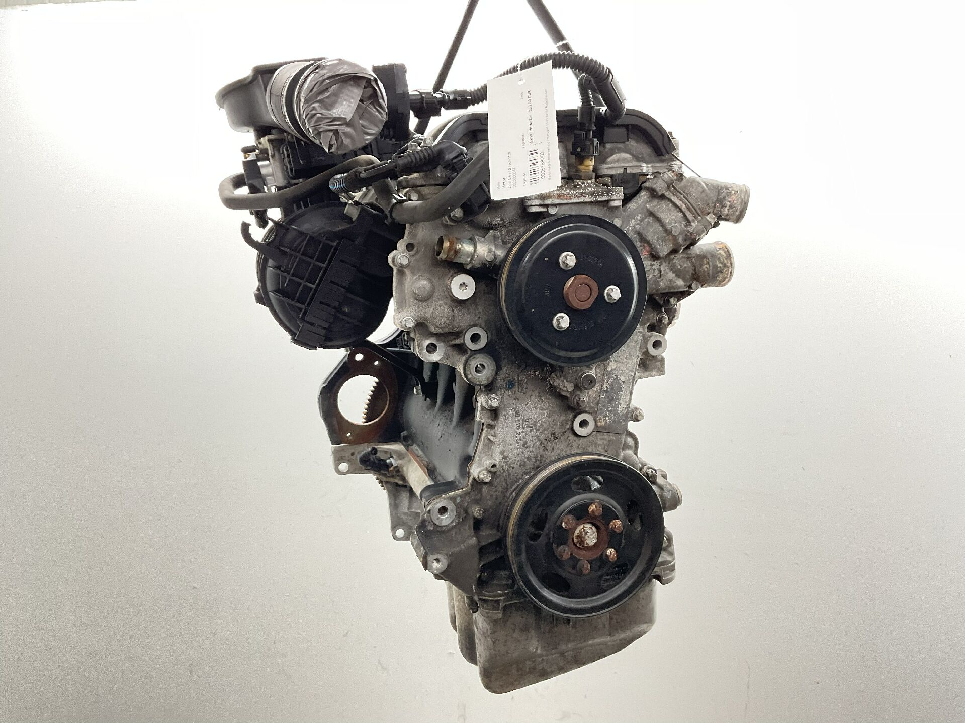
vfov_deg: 48.2
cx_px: 482
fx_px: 808
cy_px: 362
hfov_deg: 61.7
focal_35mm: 29
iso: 100
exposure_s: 1/50
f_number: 1.8
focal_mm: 3
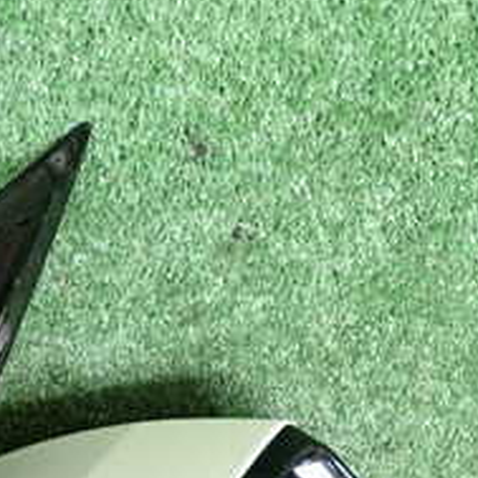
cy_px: 508
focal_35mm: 70
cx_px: 18
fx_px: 1094
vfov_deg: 23.3
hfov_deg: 23.8
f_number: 2
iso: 500
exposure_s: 1/30
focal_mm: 4.5
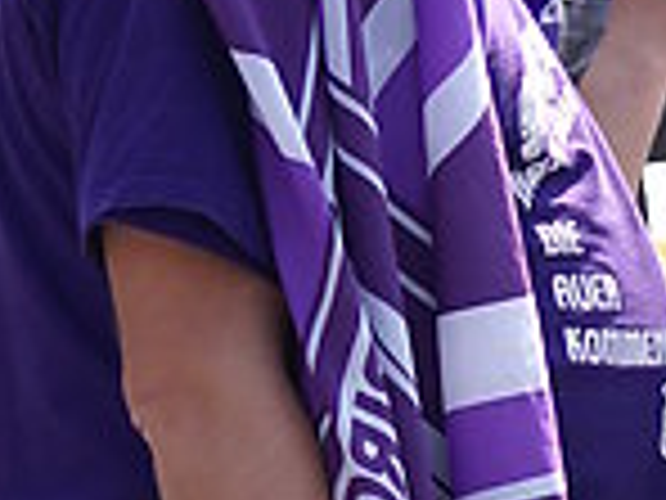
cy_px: 137
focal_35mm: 477
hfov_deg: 4.2
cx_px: 680
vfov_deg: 3.1
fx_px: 9177
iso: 100
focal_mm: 70
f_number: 4.5
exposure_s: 1/320
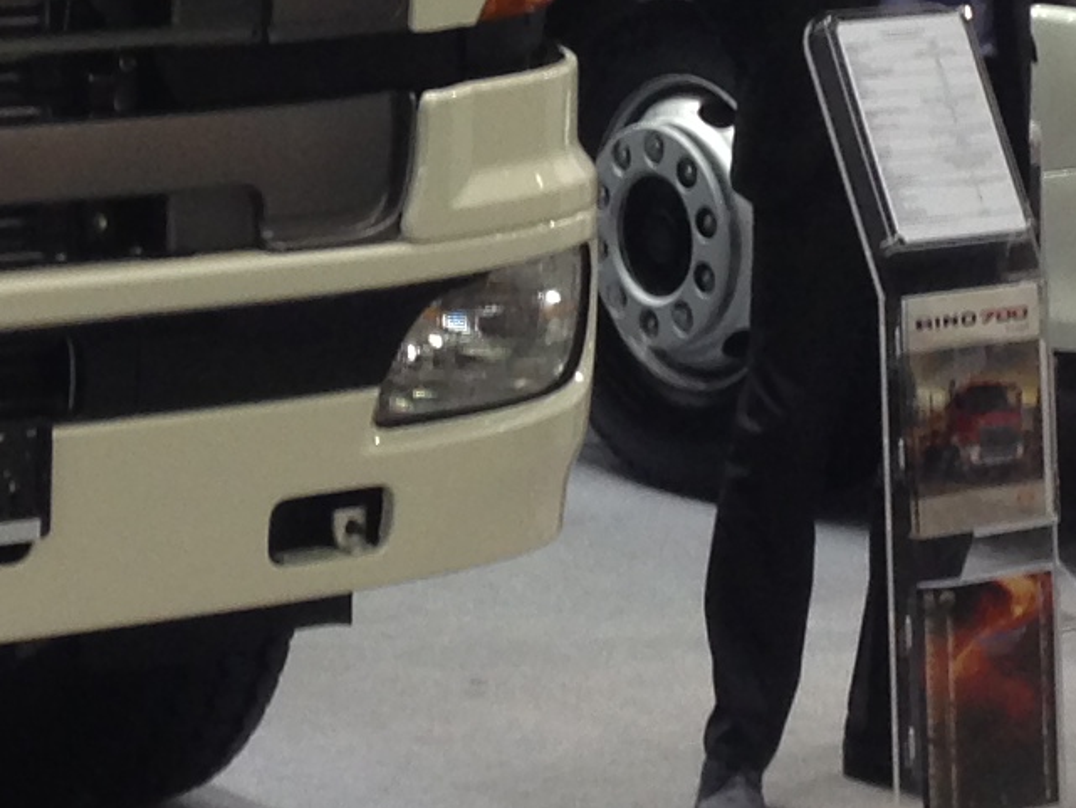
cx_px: 309
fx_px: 5223
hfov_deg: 11.7
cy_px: -138
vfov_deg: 8.7
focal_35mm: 168
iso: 64
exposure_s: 1/20
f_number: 2.4
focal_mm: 4.12
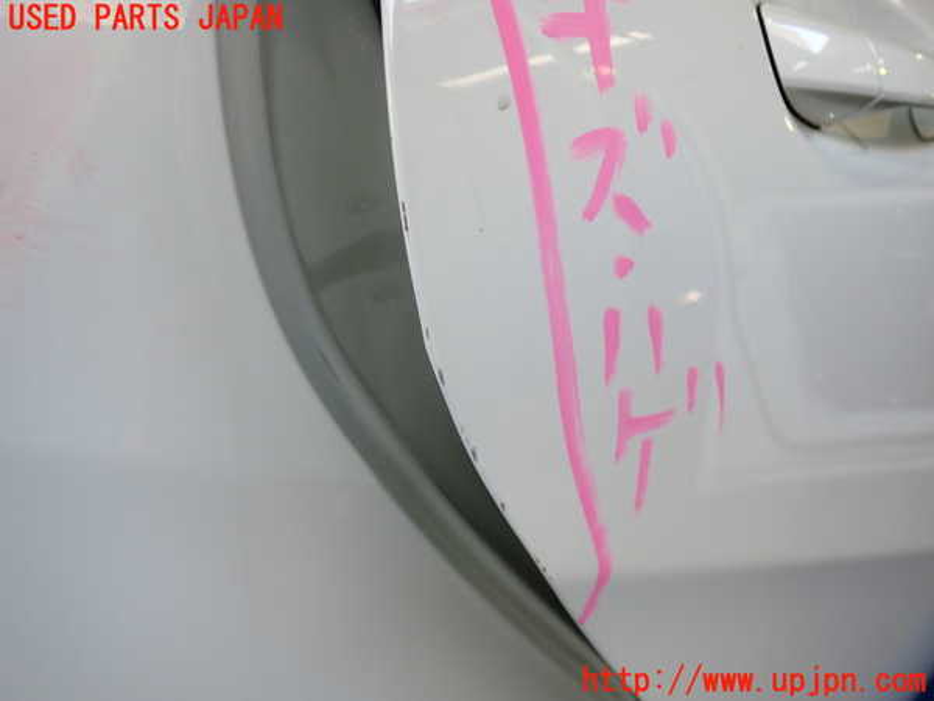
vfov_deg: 46.8
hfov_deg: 60.0
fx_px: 809
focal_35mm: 30
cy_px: 350
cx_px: 467
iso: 200
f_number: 2.3
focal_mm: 5.4
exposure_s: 1/125
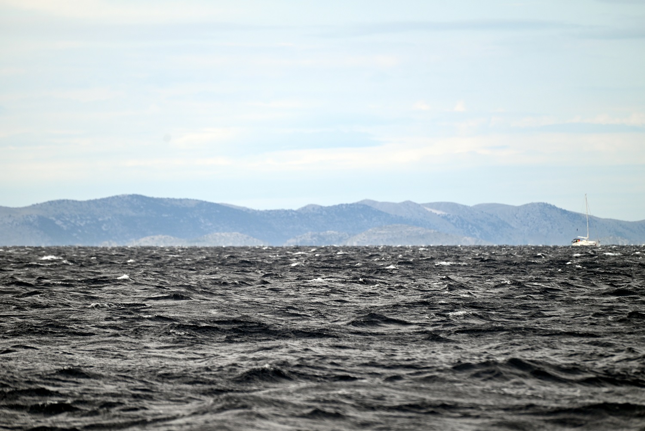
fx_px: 4480
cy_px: 216
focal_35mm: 250
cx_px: 322
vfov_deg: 5.5
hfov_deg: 8.2
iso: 200
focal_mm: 250
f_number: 5.6
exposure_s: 1/1000
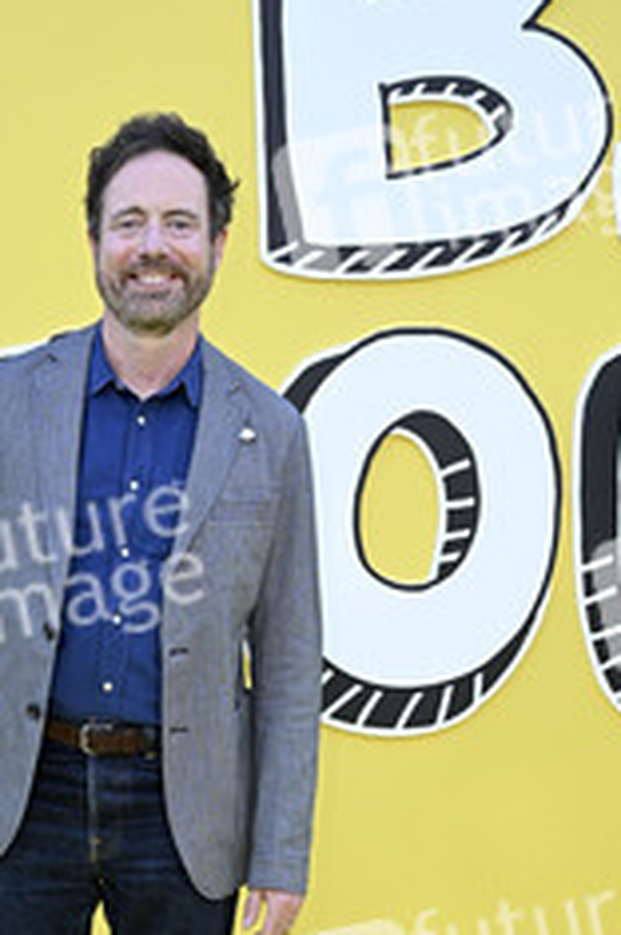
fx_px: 1765
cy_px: 780
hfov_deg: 19.7
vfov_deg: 28.9
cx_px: 115
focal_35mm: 68
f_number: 6.3
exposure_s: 1/200
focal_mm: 40
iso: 800
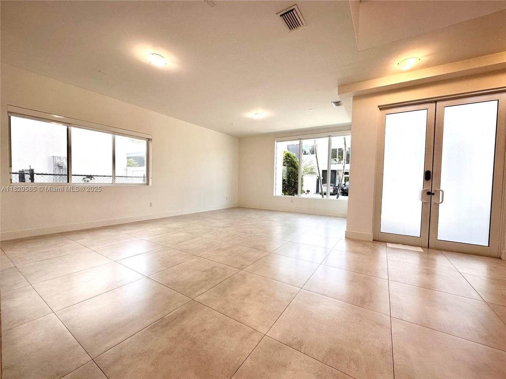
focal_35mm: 14
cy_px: 190
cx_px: 253
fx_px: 205
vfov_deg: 85.7
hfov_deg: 102.1
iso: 80
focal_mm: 2.22
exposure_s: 1/120
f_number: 2.2
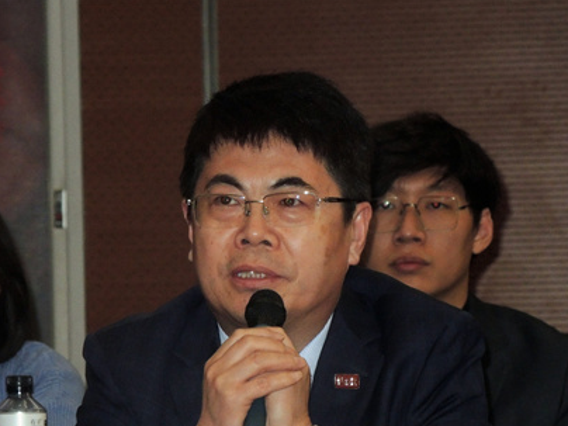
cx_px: 194
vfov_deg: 5.0
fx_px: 4873
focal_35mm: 297
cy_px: 314
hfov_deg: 6.7
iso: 800
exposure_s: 1/250
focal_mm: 42.8
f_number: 4
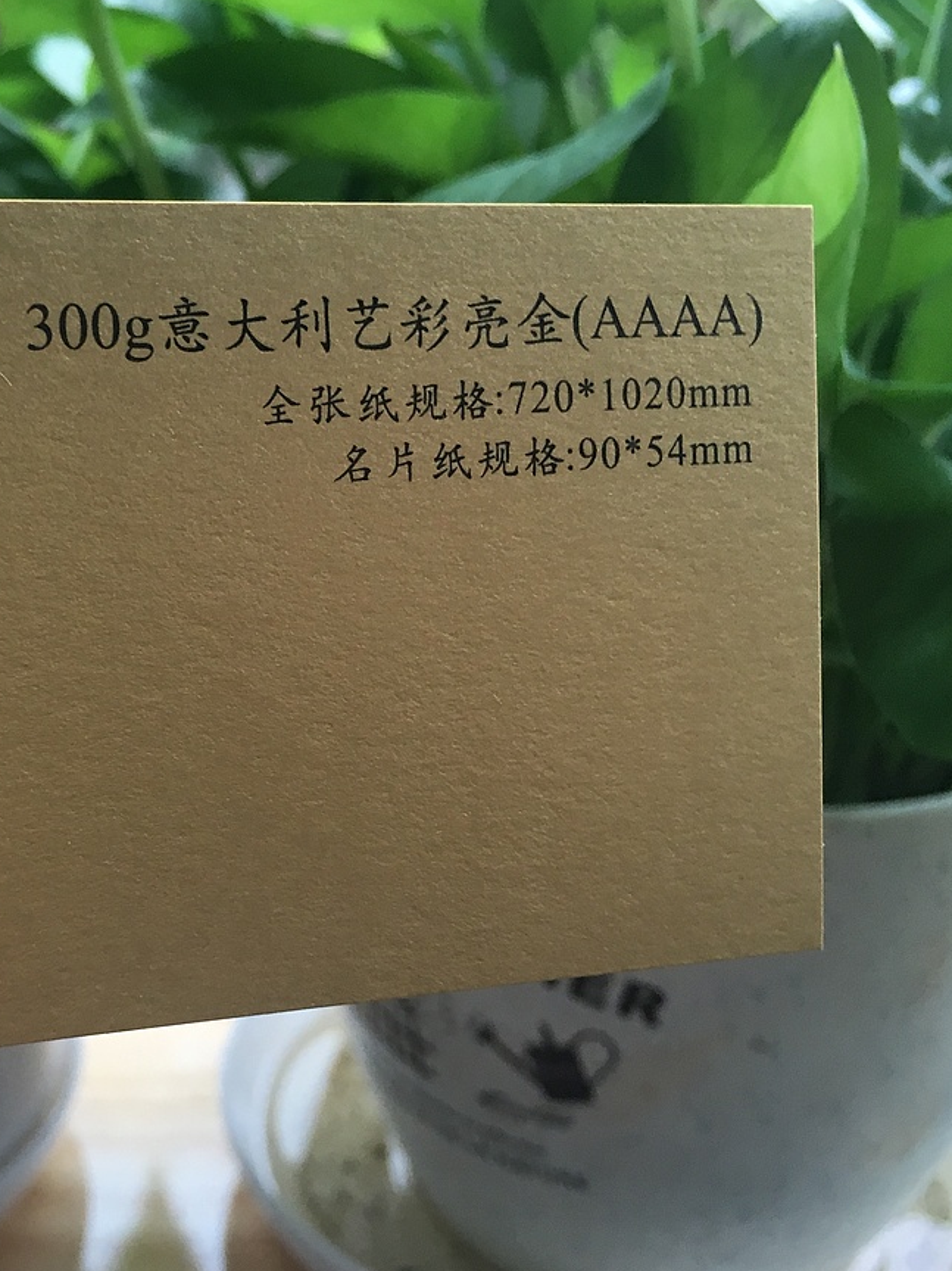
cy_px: 620
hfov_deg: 32.2
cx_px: 119
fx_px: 1577
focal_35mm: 43
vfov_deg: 43.9
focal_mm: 4.15
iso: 50
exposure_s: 1/33
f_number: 2.2
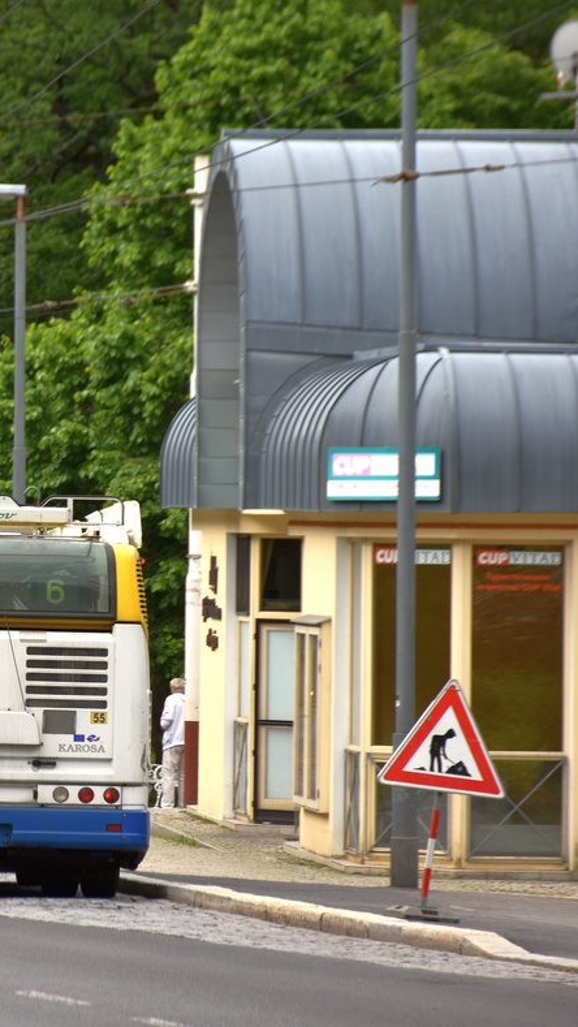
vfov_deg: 8.1
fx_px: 7273
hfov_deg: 4.5
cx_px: -90
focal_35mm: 267
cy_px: 512
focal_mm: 112
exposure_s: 1/400
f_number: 5.6
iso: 160
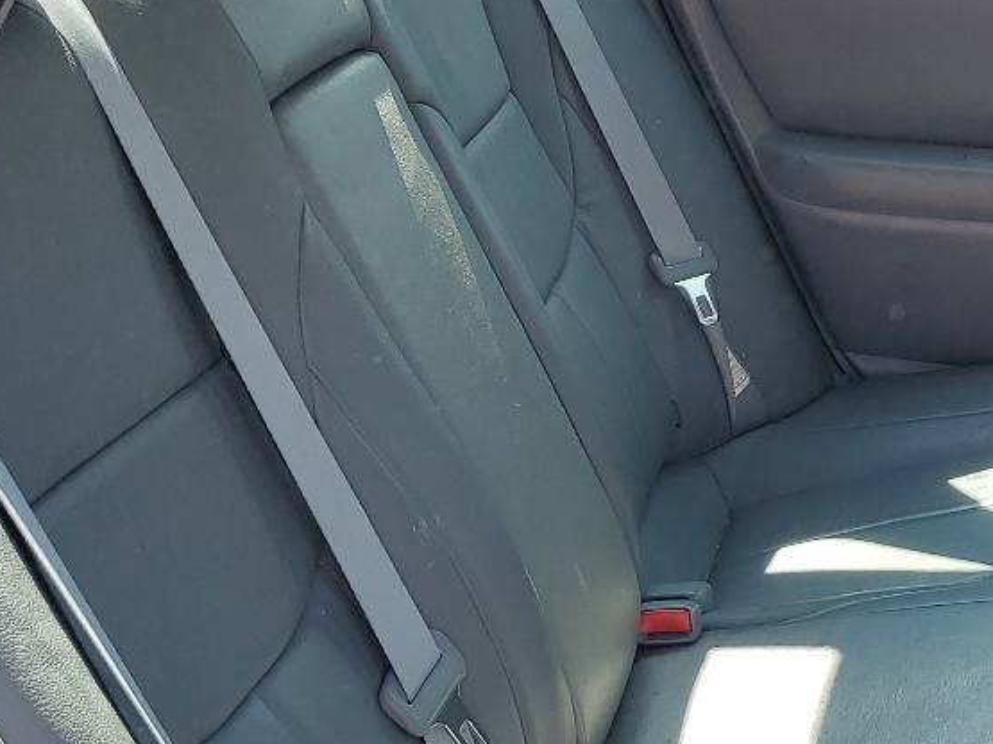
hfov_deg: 25.8
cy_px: 445
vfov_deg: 19.6
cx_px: 692
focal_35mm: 75
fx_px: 2151
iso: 50
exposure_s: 1/667
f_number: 1.5
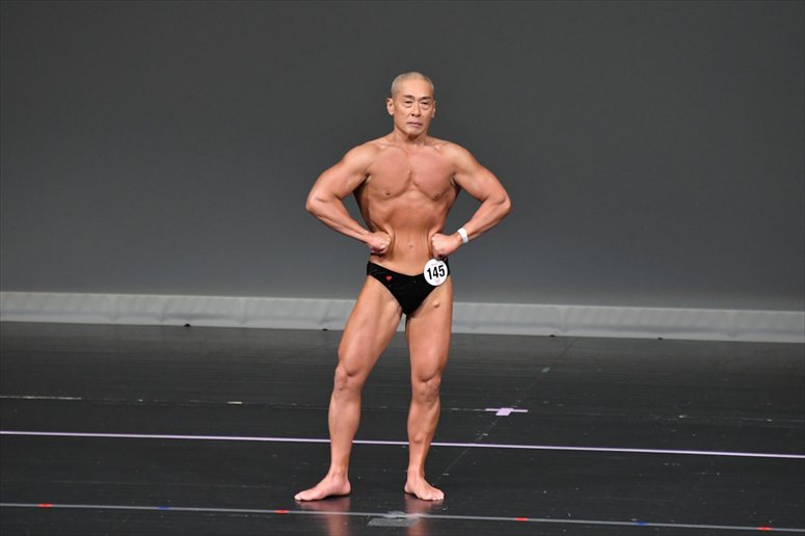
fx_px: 8381
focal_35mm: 375
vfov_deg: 3.7
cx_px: 402
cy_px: 268
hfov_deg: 5.5
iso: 4000
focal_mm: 250
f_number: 5.6
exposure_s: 1/400
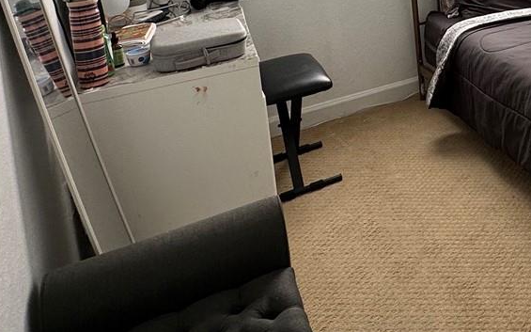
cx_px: 544
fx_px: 608
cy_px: -87
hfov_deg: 40.6
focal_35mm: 42
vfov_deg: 26.4
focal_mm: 2.22
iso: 40
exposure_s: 1/99
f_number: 2.2
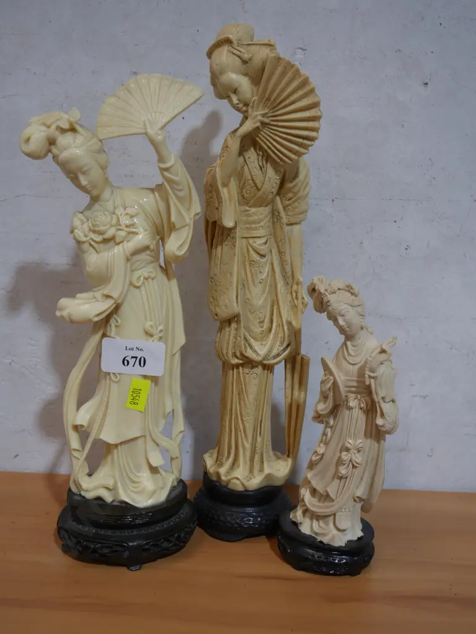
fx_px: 733
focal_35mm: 40
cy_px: 317
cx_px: 238
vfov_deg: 46.8
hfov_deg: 36.0
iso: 250
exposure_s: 1/60
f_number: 4.5
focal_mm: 20
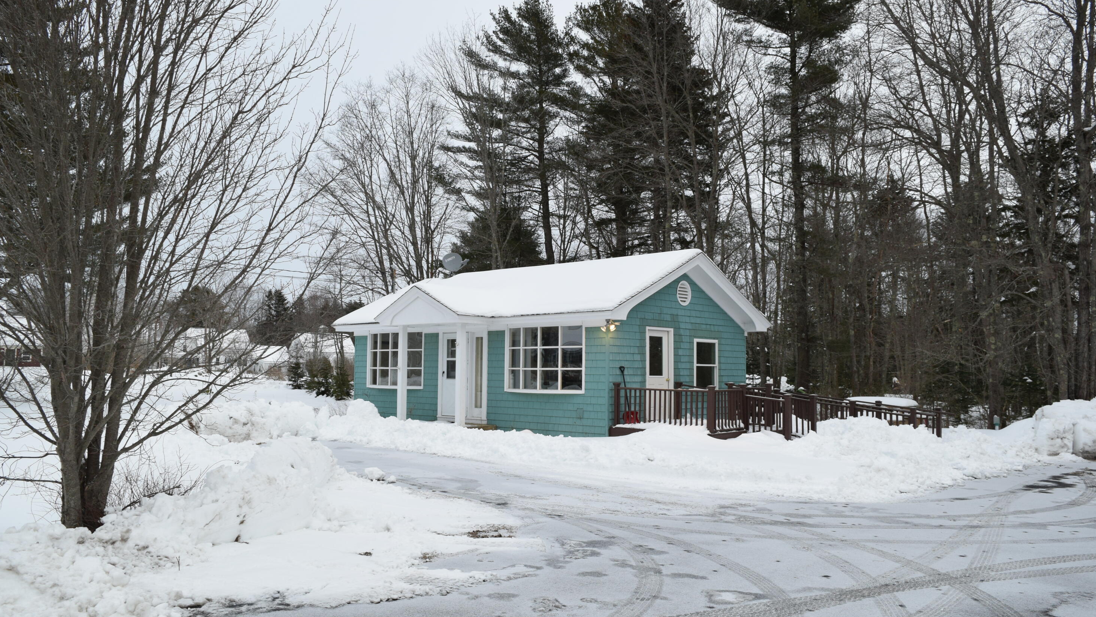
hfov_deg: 66.1
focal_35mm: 29
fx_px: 843
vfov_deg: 40.2
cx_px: 547
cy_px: 316
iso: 400
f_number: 6.3
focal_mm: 18
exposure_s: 1/160
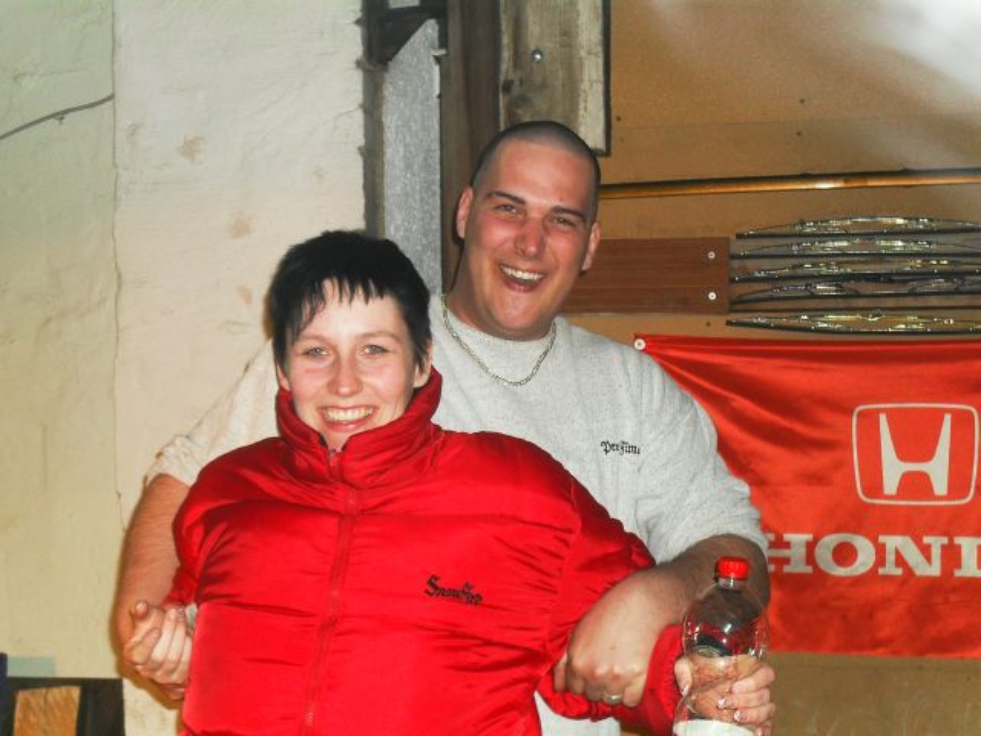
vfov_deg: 25.7
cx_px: 490
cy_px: 368
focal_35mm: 57
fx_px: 1615
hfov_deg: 33.8
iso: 240
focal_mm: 10.1
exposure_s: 1/60
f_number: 4.3
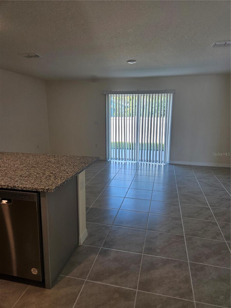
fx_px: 205
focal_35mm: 23
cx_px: 116
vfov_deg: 73.9
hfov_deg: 58.9
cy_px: 154
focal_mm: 5.4
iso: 64
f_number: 1.8
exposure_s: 1/120
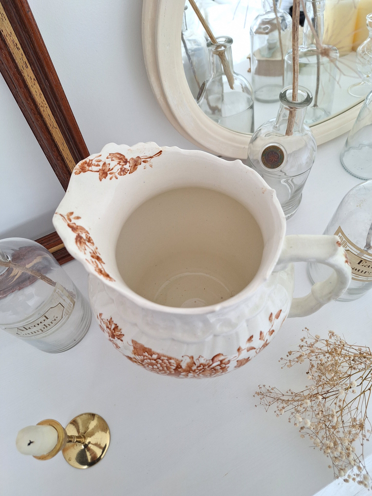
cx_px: 186
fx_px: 330
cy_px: 248
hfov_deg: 58.9
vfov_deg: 73.9
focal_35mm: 23
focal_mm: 5.54
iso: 200
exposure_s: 1/50
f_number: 1.8
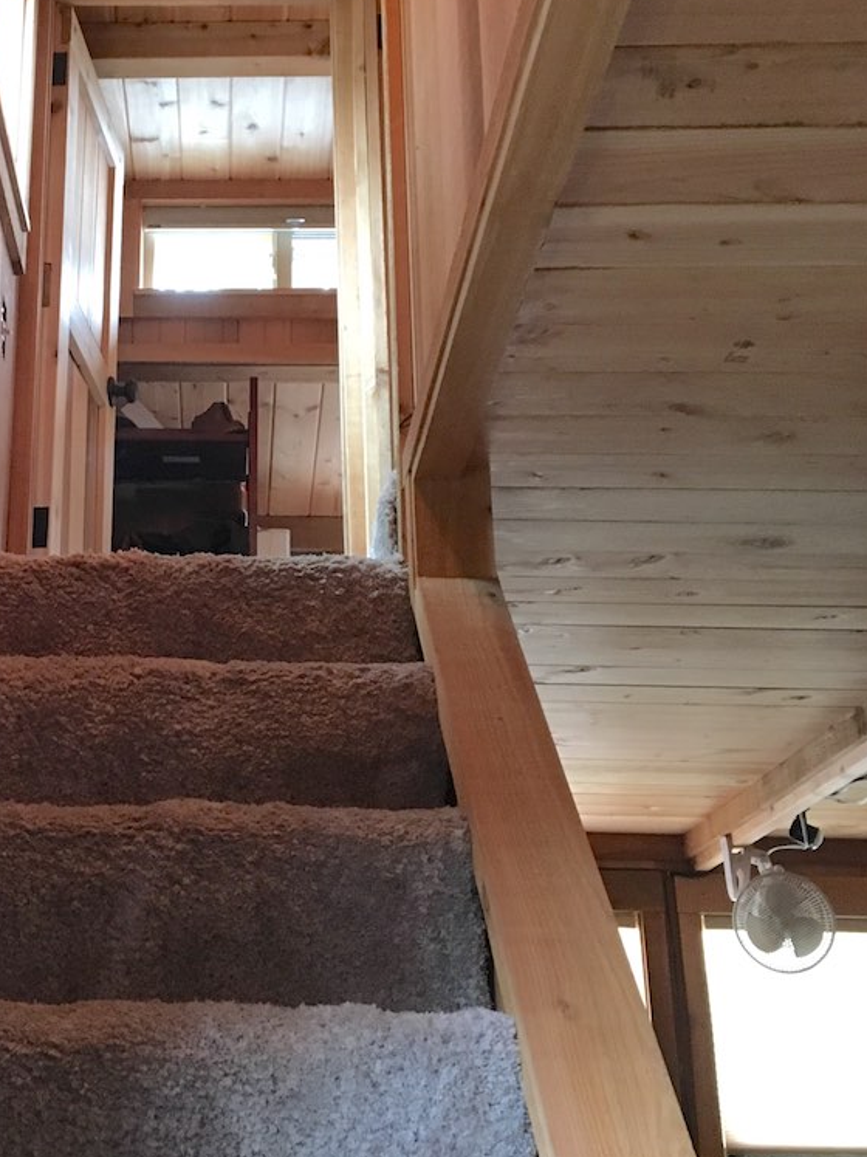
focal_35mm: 53
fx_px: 1770
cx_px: 132
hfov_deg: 26.8
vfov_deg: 35.8
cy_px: 390
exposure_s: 1/24
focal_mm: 4.15
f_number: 2.2
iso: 200
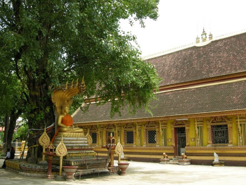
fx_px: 291
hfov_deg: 45.8
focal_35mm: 41
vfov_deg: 35.1
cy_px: 92
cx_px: 123
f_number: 4.5
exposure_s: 1/138
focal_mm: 8.5
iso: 64
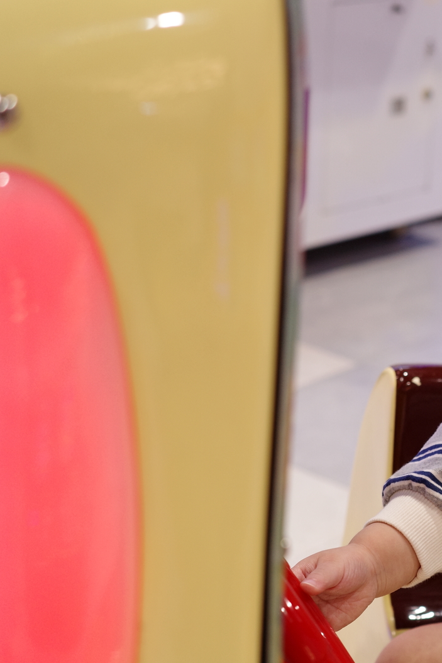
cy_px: 373
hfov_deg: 14.7
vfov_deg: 22.4
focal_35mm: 91
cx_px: 467
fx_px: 1676
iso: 200
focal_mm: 26
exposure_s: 1/50
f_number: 2.8
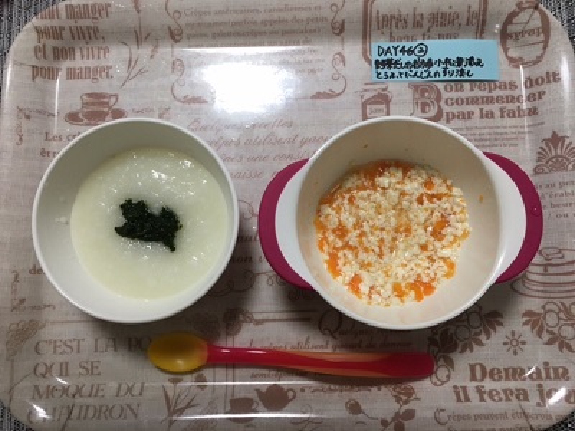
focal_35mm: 29
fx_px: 482
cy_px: 216
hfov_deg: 61.7
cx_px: 288
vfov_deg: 48.2
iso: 40
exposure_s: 1/30
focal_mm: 4.15
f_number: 2.2
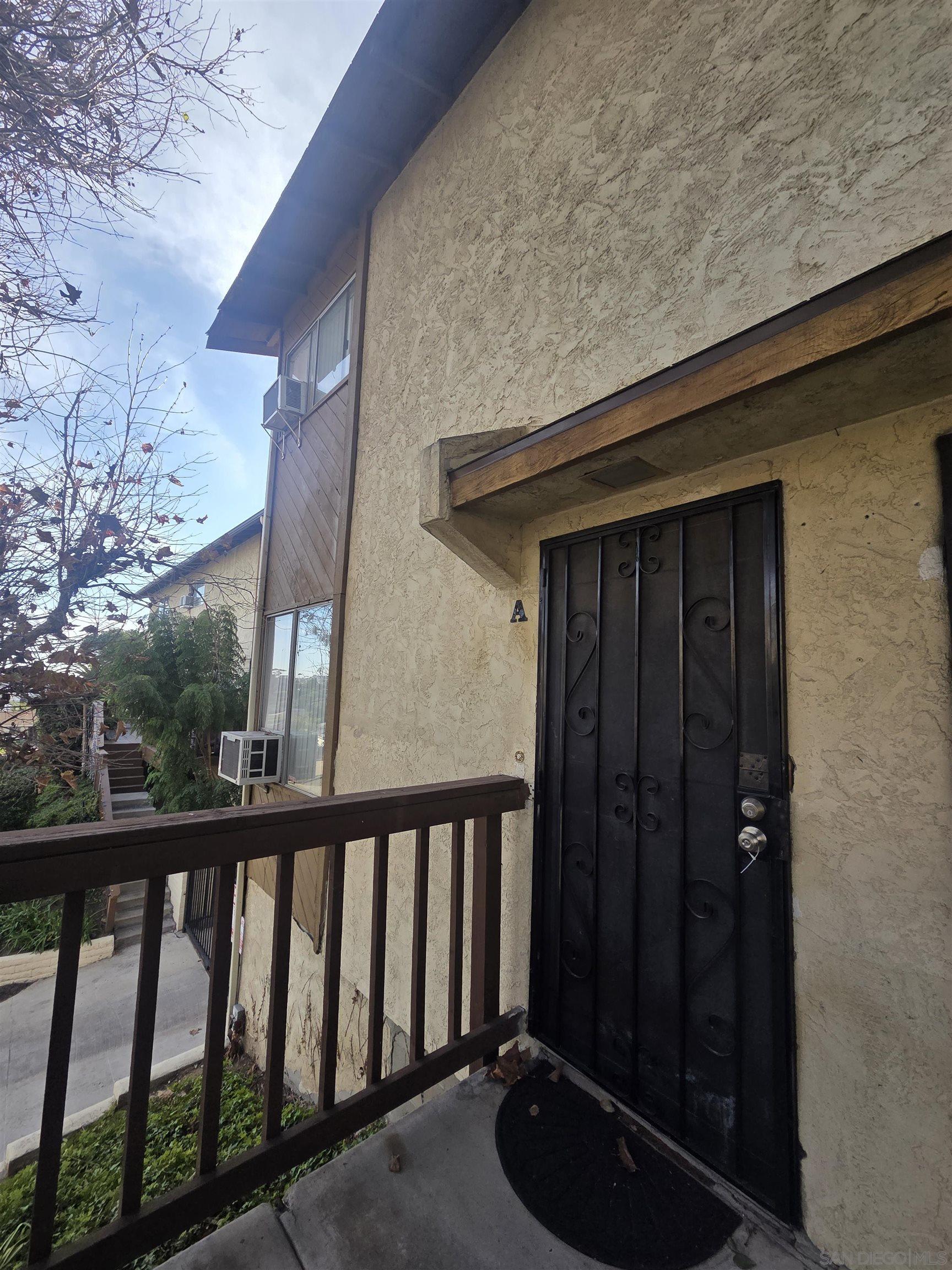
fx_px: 477
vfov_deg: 106.2
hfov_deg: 89.9
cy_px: 635
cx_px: 476
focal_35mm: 13
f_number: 2.2
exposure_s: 1/796
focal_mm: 2.2
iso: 50
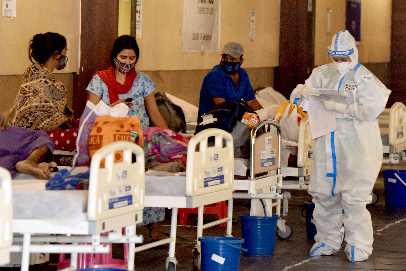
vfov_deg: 11.4
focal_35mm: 120
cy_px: 136
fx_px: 1354
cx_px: 203
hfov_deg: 17.1
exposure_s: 1/80
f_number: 3.5
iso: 2500
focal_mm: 120
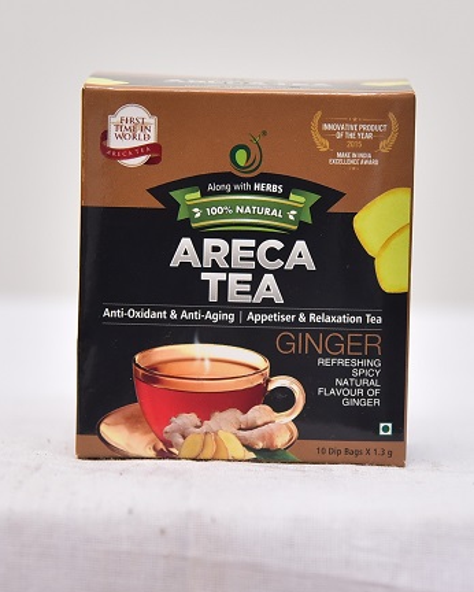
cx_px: 238
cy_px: 282
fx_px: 1840
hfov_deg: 14.7
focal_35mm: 105
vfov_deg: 18.3
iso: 1600
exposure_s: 1/125
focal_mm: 92
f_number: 4.5
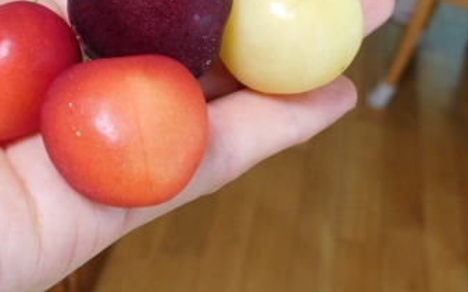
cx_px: 214
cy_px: 86
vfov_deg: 20.5
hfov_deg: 32.5
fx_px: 803
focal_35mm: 63
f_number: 3.6
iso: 400
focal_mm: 7.1
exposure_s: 1/25
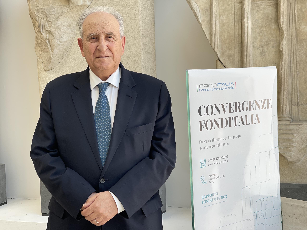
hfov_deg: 30.3
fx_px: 568
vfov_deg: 22.9
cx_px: 154
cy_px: 115
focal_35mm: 64
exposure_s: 1/121
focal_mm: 7.5
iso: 32
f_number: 2.2
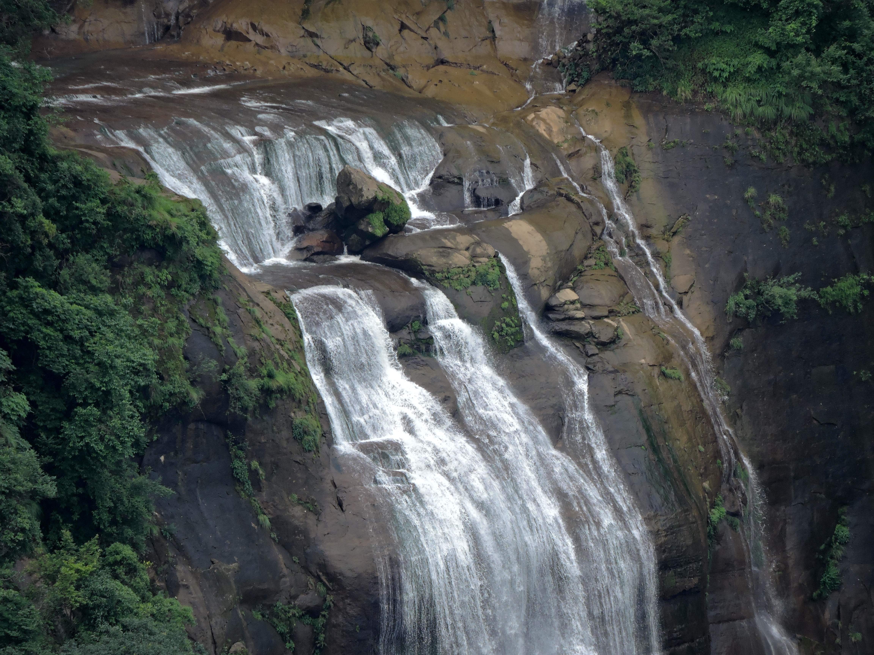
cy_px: 328
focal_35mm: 800
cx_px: 437
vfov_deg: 1.9
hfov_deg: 2.5
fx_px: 20199
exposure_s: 1/250
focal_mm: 143.3
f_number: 5.6
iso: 125
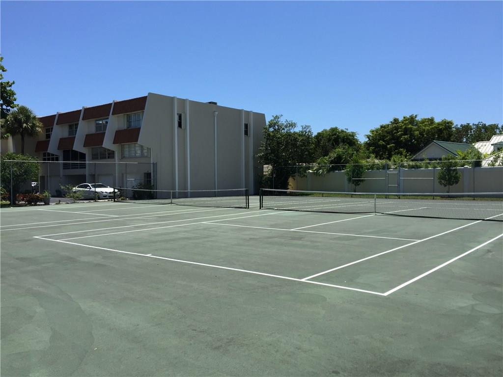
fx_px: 421
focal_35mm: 29
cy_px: 188
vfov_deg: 48.2
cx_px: 252
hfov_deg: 61.7
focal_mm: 4.15
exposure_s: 1/1883
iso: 32
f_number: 2.2
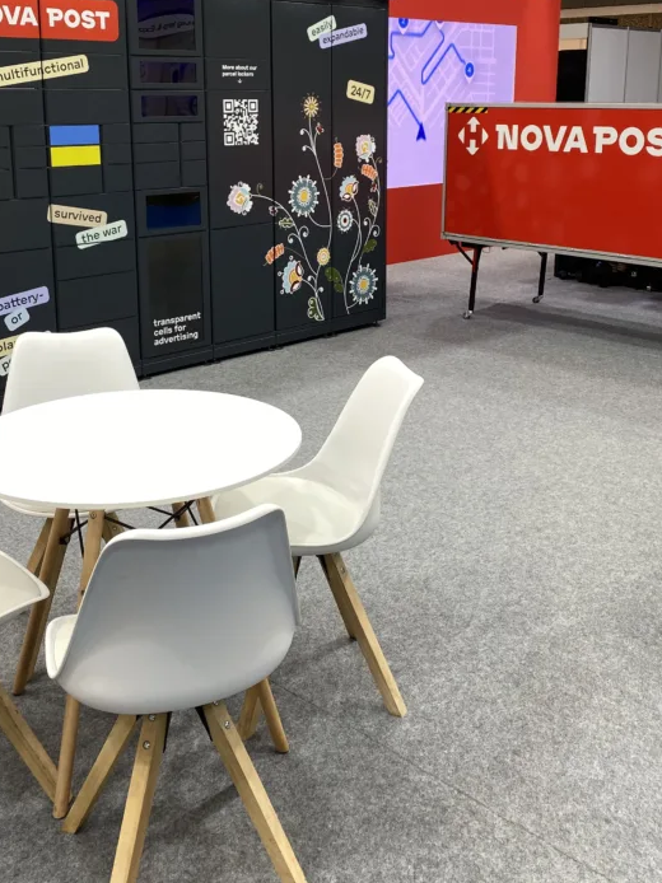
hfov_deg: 35.9
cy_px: 325
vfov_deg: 46.4
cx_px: 342
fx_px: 1021
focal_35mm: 40
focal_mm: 4.25
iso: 32
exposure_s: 1/100
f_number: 1.8
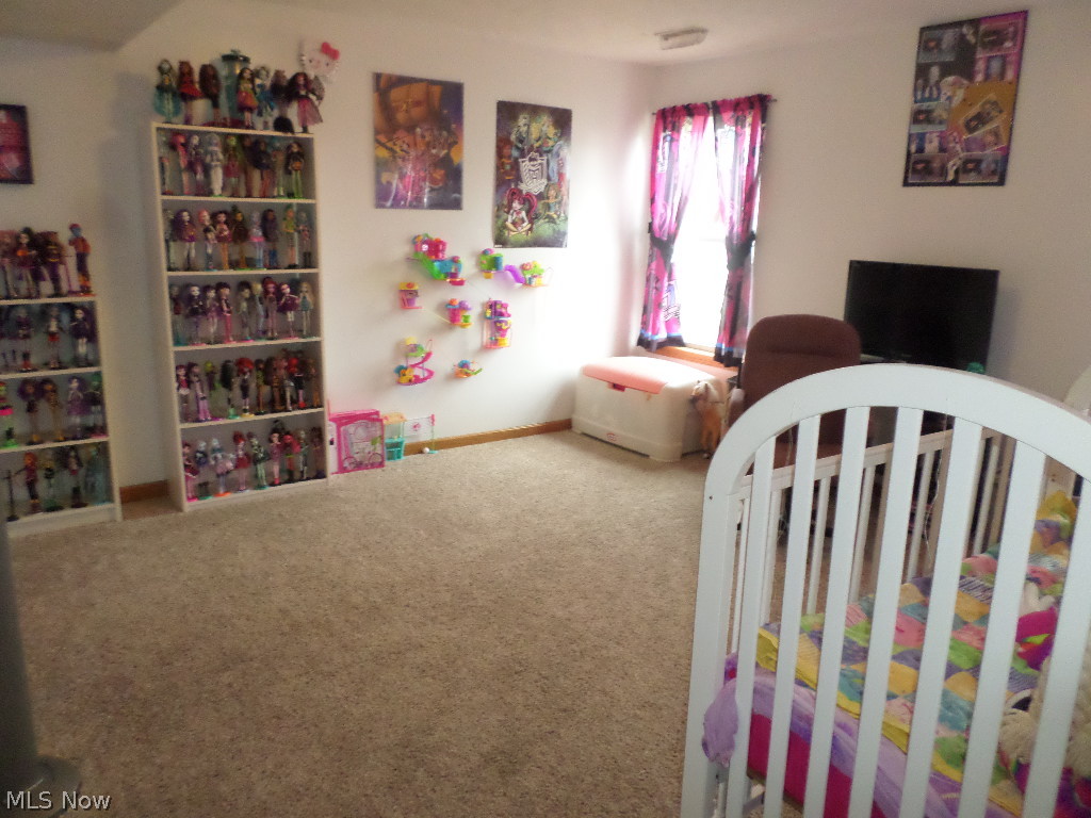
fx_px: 788
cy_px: 409
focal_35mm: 25
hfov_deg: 69.4
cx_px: 546
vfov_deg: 54.9
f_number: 2.5
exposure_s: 1/30
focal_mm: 4.5
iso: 400
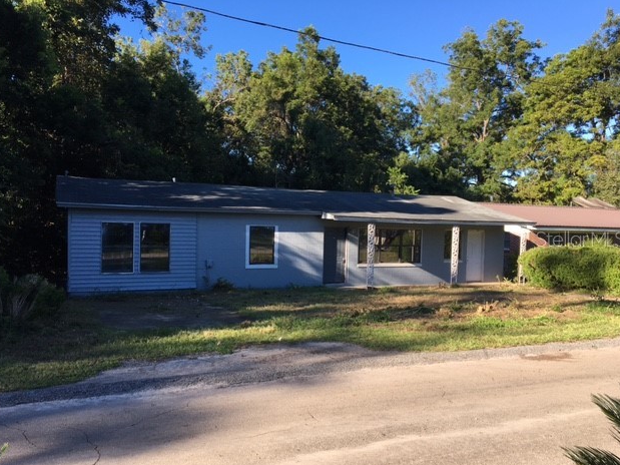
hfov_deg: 60.0
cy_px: 239
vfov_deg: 46.8
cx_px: 309
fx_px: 537
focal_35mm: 30
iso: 25
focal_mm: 4.15
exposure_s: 1/549
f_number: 2.2
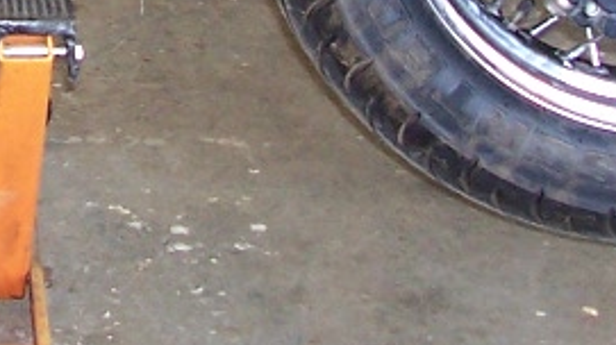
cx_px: -132
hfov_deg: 12.4
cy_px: -397
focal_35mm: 169
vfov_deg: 6.9
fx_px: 2759
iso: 140
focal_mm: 6
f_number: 2.8
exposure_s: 1/60
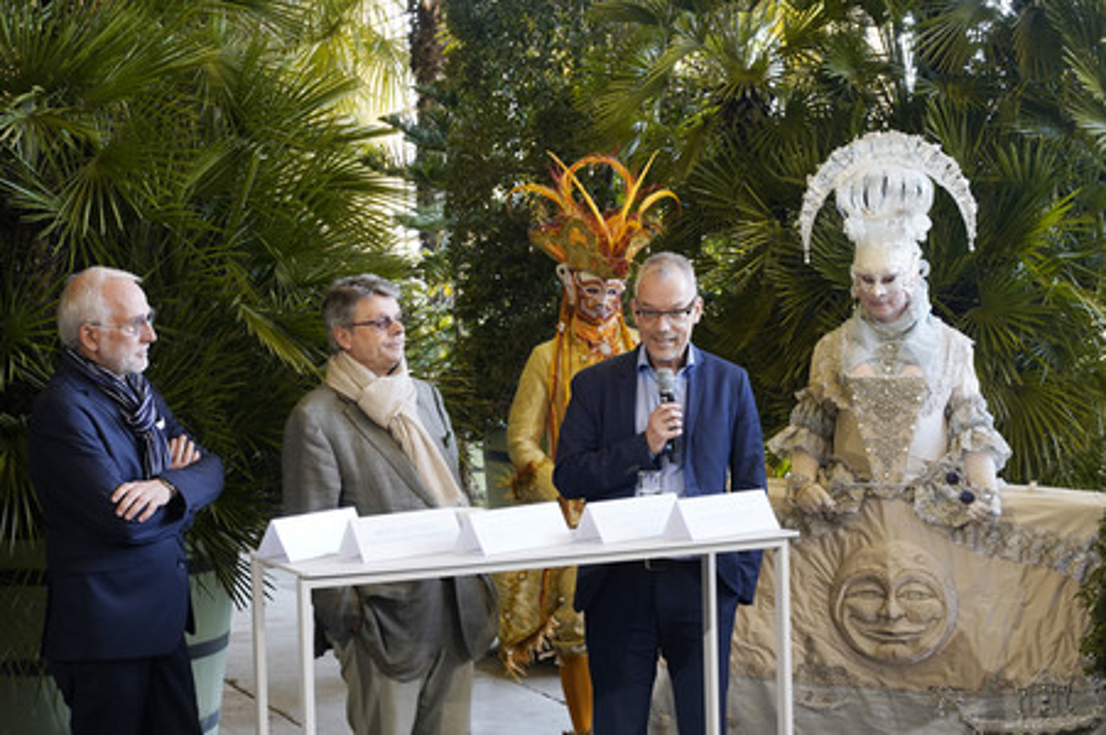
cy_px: 368
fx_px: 1873
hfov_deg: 32.9
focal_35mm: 61
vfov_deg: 22.2
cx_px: 553
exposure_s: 1/80
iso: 1600
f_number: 8
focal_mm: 61
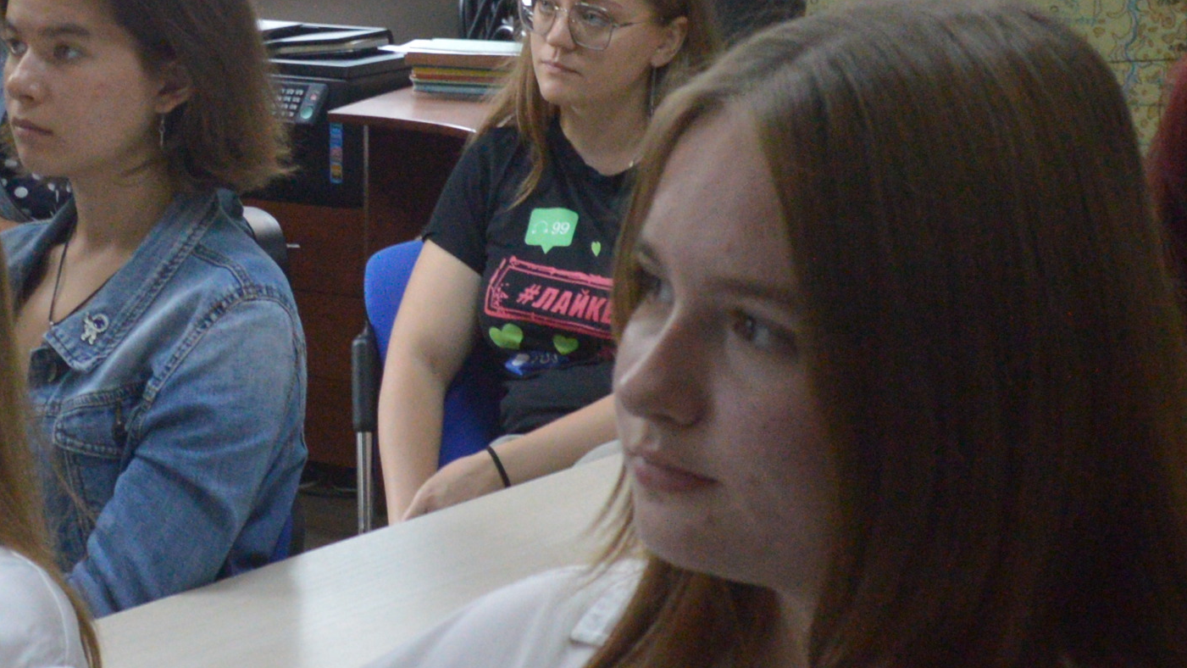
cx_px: 263
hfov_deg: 23.1
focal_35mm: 91
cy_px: 236
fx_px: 2864
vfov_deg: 13.3
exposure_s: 1/125
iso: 1600
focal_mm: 18
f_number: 5.6
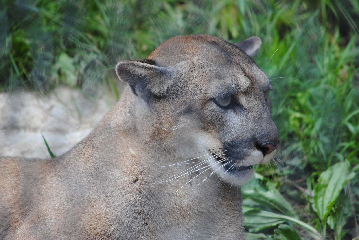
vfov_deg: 3.1
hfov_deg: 4.6
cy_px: 120
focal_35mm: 450
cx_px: 180
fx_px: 4493
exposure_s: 1/250
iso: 400
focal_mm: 300
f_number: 5.6
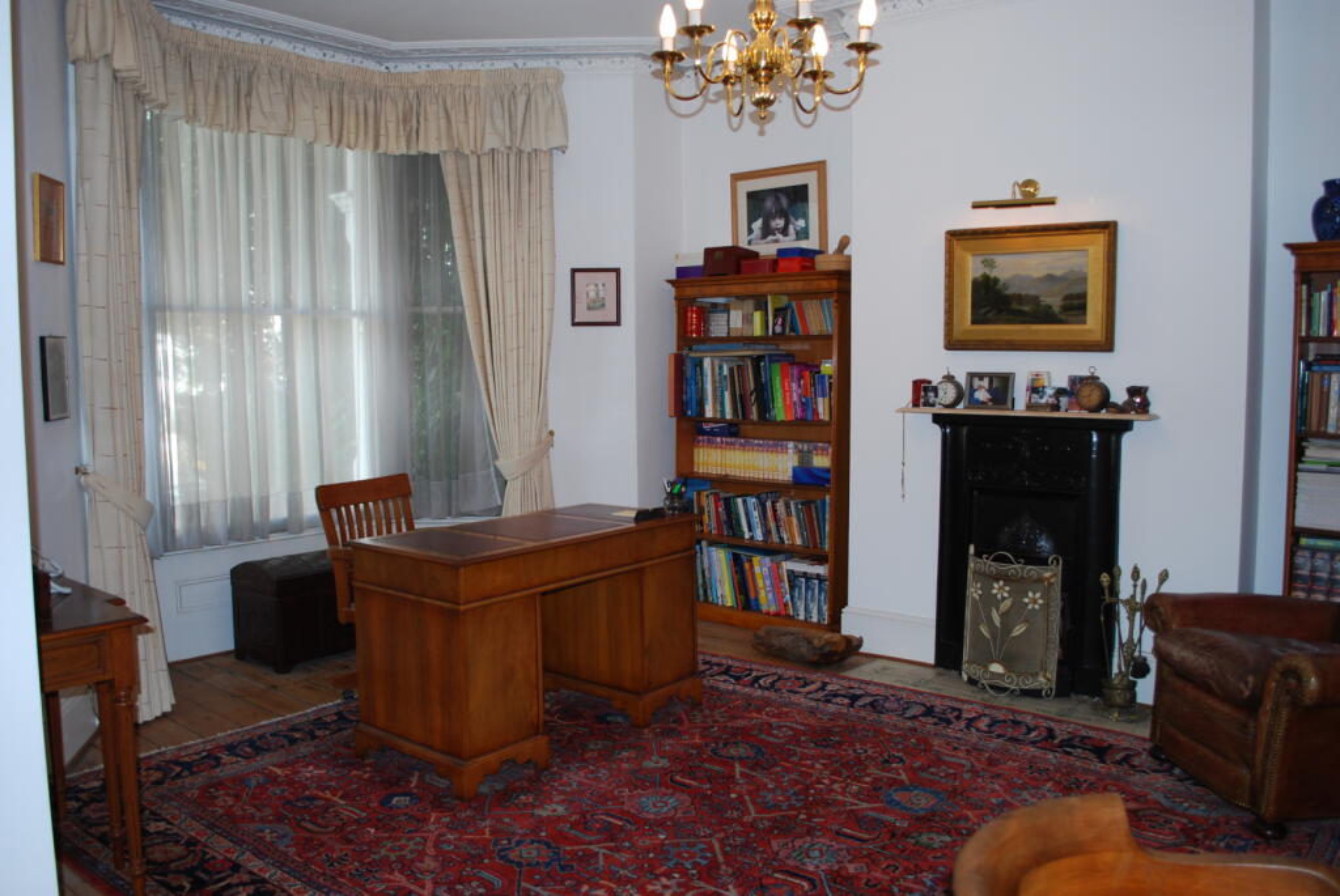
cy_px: 448
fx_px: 1006
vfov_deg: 48.0
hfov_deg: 67.3
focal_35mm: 27
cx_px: 670
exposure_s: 1/60
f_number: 3.5
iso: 200
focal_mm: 18
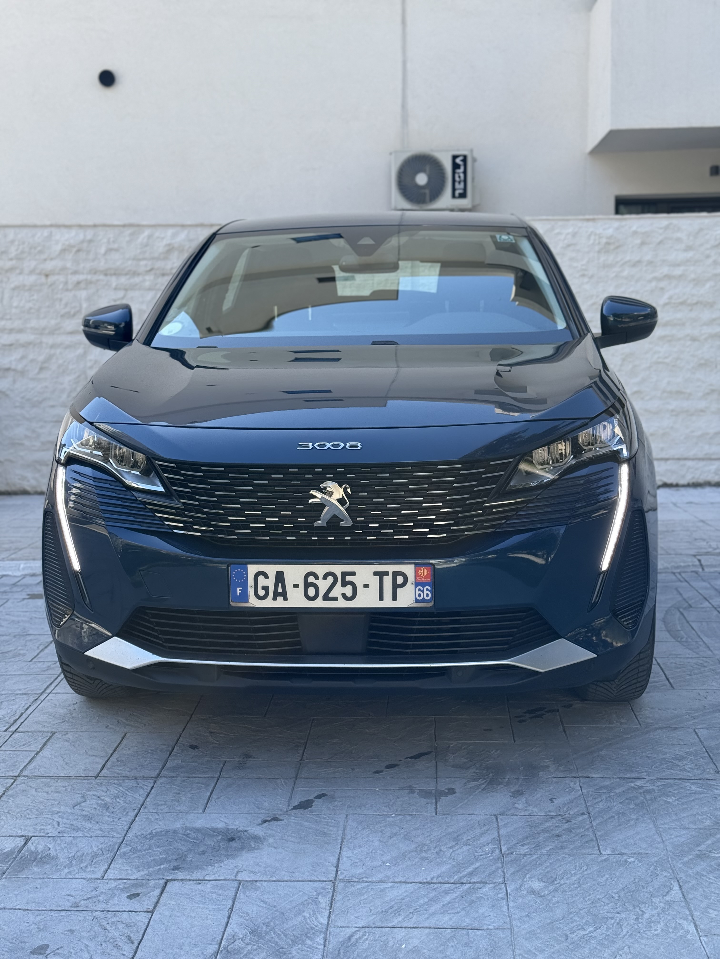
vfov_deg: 39.7
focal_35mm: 48
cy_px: 480
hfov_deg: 30.3
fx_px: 1331
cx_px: 360
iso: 80
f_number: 1.78
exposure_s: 1/1027
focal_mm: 6.76
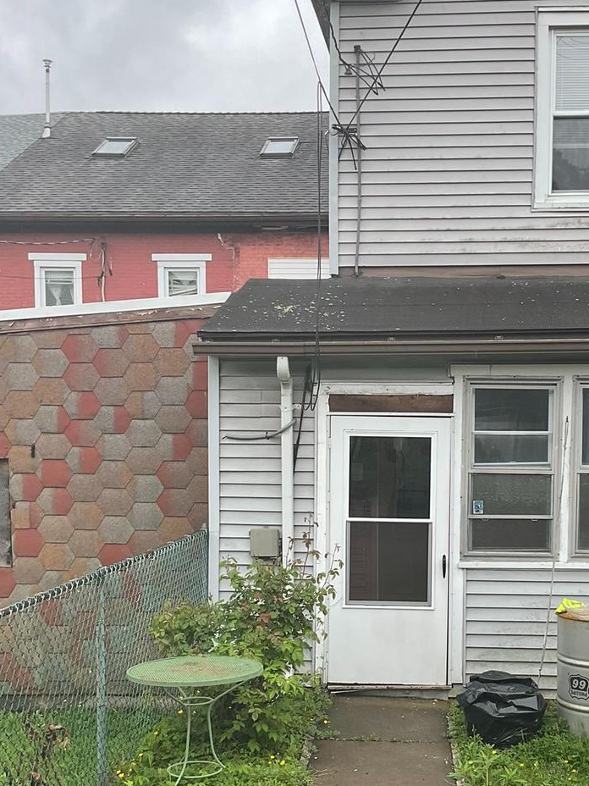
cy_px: 511
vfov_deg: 39.3
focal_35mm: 48
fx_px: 1089
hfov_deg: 30.0
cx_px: 410
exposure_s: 1/316
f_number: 1.8
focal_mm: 3
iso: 16
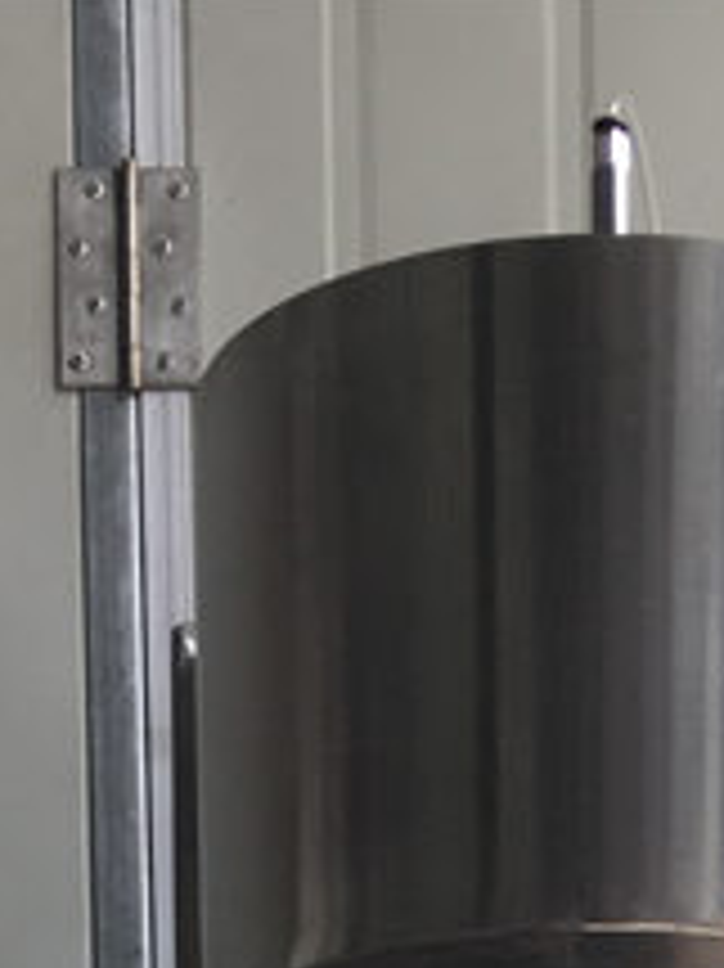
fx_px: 4020
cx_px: 639
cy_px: 2382
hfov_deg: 10.2
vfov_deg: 11.3
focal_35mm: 144
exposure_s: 1/100
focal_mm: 4.15
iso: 25
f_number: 2.2
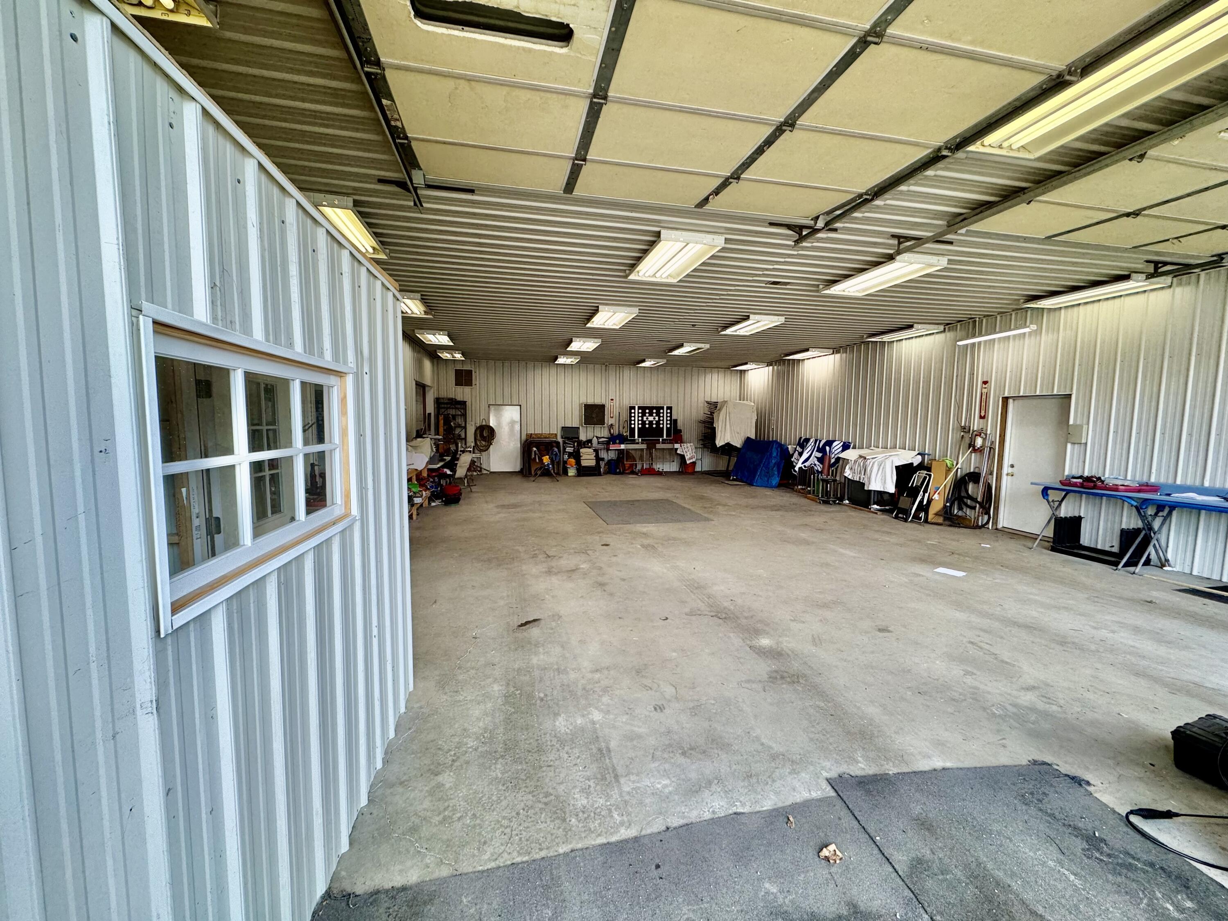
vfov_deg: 85.7
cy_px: 460
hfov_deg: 102.1
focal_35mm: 14
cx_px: 614
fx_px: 497
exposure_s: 1/120
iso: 64
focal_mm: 2.22
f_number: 2.2
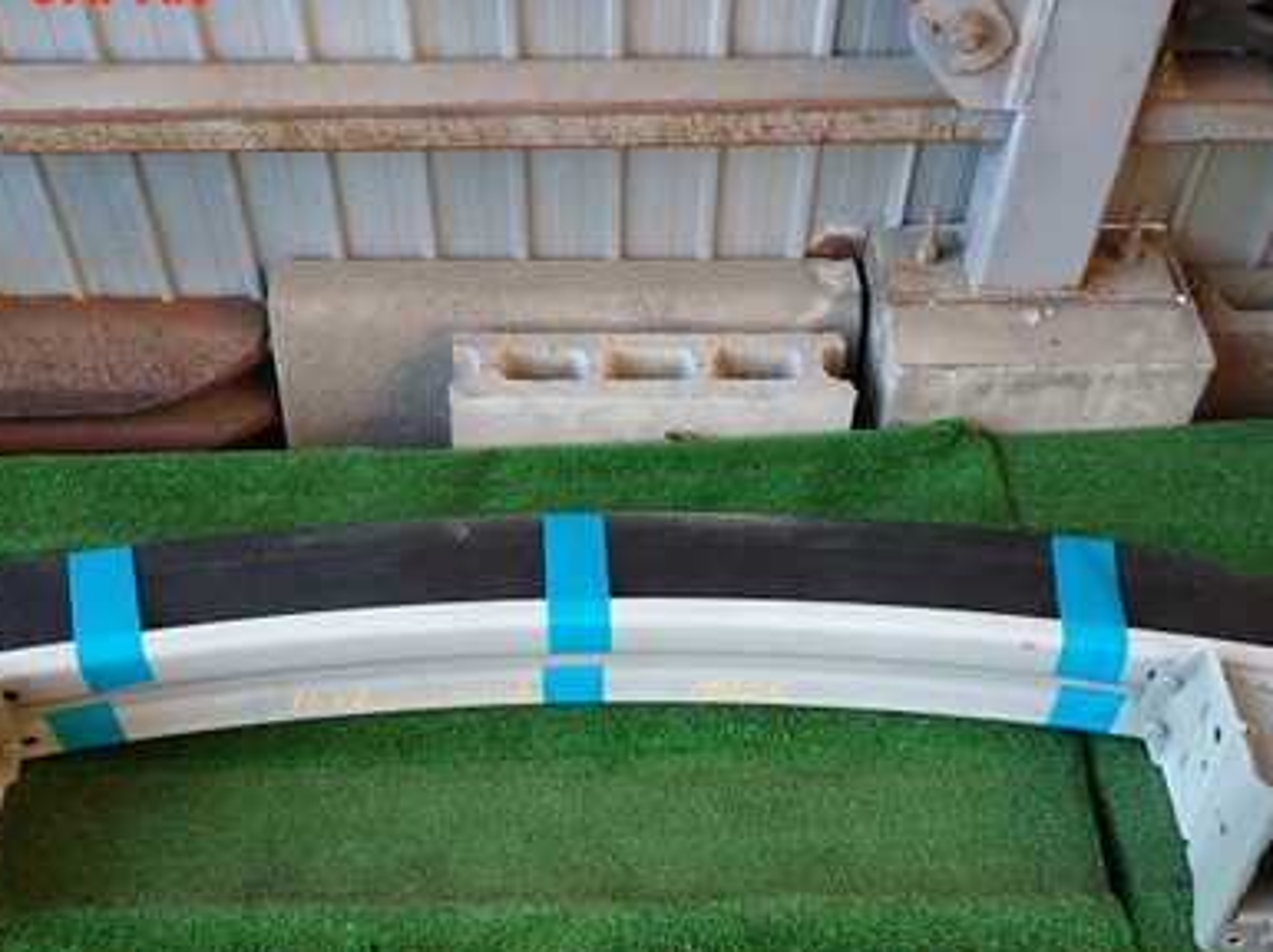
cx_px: 598
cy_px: 684
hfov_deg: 47.9
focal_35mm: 39
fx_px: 1433
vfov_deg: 36.1
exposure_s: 1/60
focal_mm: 4.5
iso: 160
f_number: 2
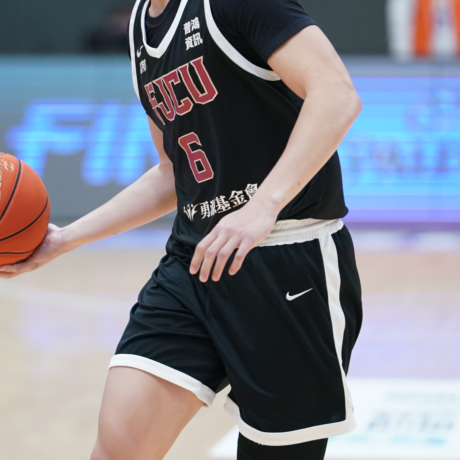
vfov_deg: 4.6
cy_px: 137
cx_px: 140
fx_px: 5758
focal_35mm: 383
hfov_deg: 4.6
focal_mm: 200
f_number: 2.8
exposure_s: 1/1600
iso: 3200
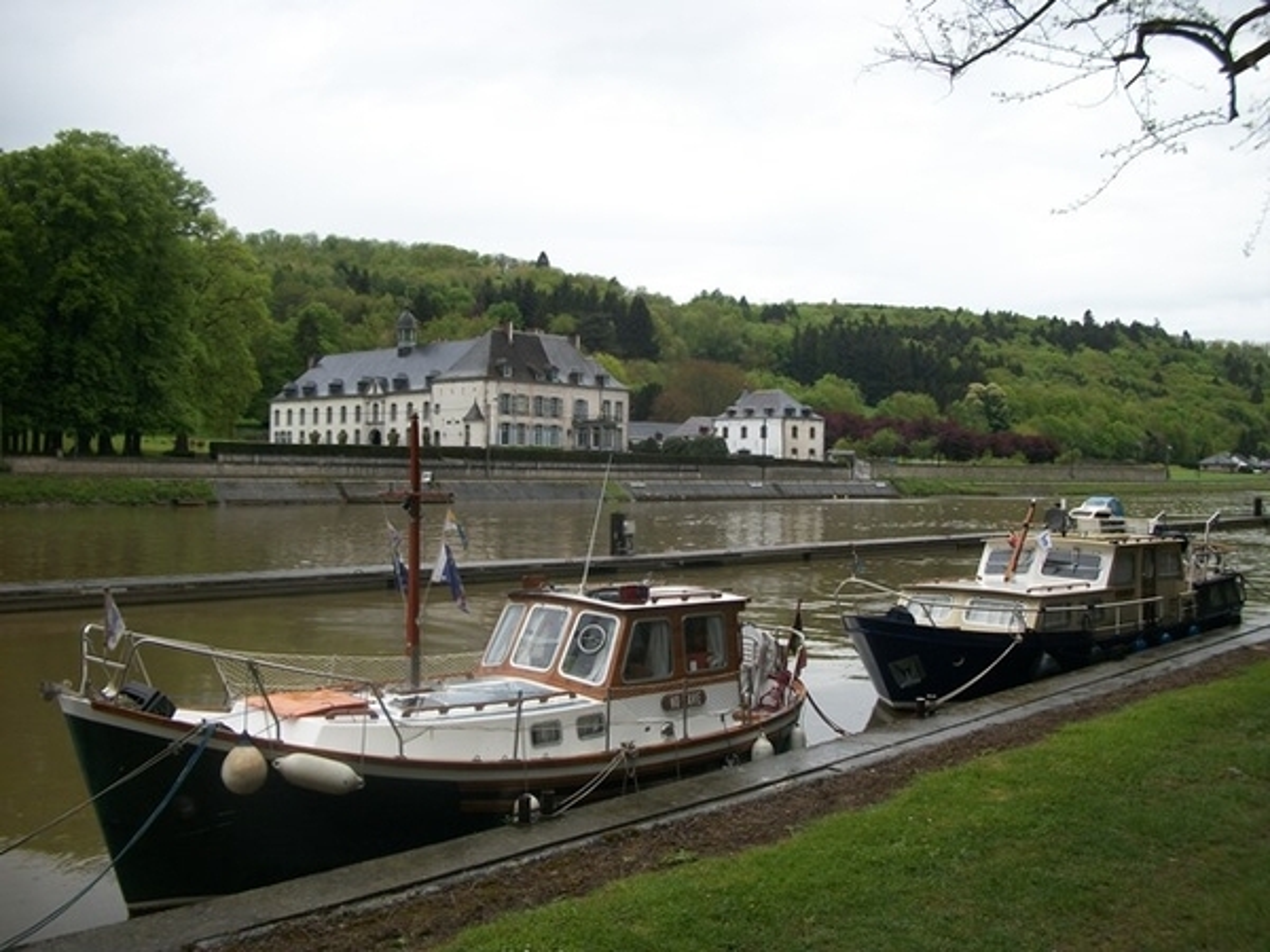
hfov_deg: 56.8
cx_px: 635
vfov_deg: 44.2
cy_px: 476
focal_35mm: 32
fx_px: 1174
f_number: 8.8
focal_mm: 5.7
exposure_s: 1/100
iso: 80
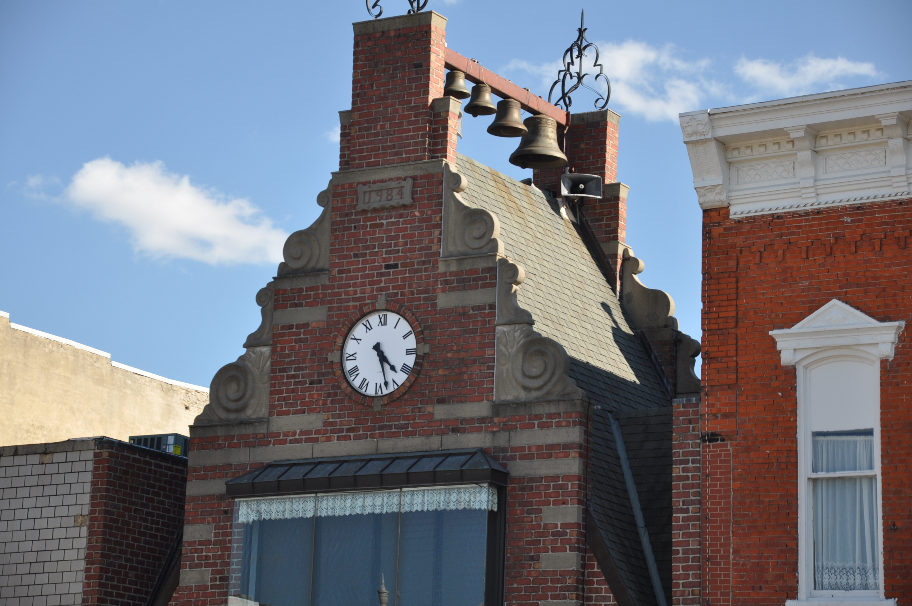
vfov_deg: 12.1
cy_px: 303
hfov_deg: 18.2
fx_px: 2847
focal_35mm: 112
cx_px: 456
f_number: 6.3
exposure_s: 1/160
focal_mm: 75
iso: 200
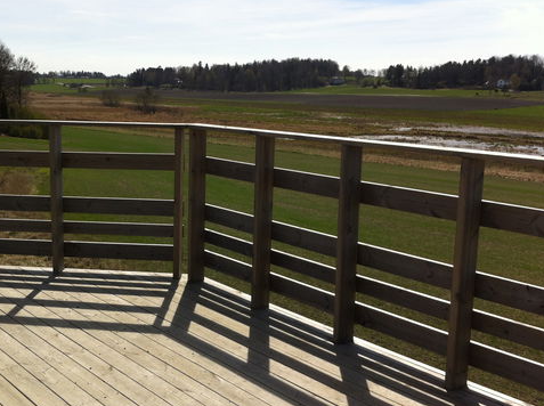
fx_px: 737
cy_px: 217
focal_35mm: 47
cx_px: 210
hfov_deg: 40.3
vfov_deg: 30.8
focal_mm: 3.85
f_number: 2.8
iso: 80
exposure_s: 1/2155
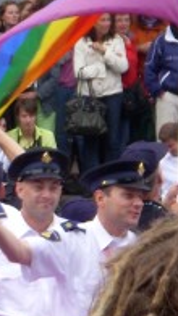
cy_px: 123
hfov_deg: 2.9
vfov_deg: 5.1
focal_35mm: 423
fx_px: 3555
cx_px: -115
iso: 100
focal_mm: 15.7
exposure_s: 1/100
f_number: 4.1
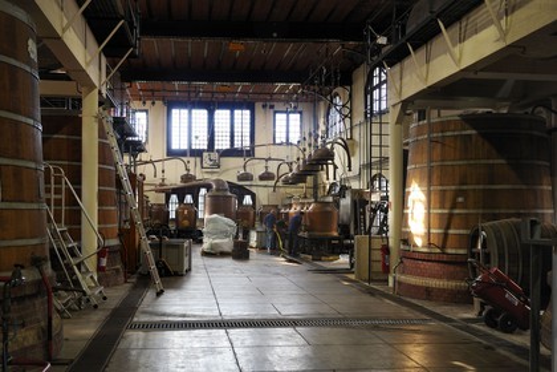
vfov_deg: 41.1
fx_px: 495
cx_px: 278
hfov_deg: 58.7
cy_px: 186
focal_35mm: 32
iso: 800
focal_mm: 32
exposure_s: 1/100
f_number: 5
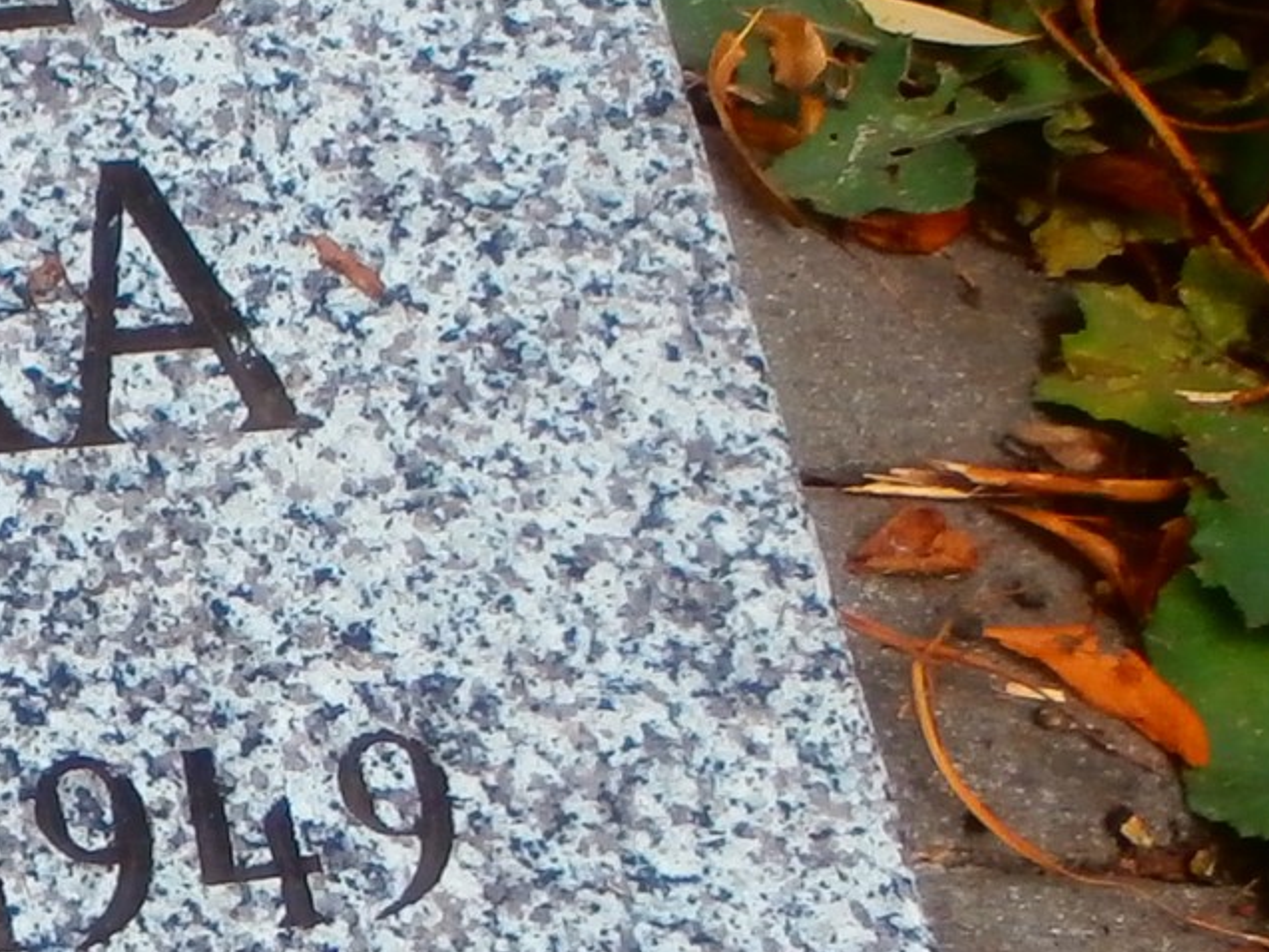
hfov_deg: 8.7
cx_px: -790
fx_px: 8103
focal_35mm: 221
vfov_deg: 6.7
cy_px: 617
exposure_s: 1/640
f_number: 4.2
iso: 100
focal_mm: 8.29
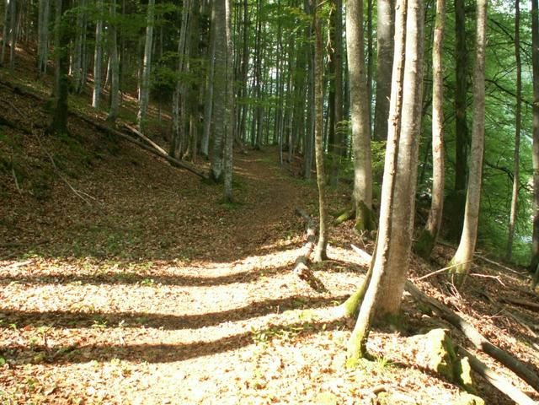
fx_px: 545
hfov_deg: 52.6
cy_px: 202
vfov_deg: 40.7
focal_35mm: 35
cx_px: 270
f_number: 2.8
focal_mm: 5.86
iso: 50
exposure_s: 1/40
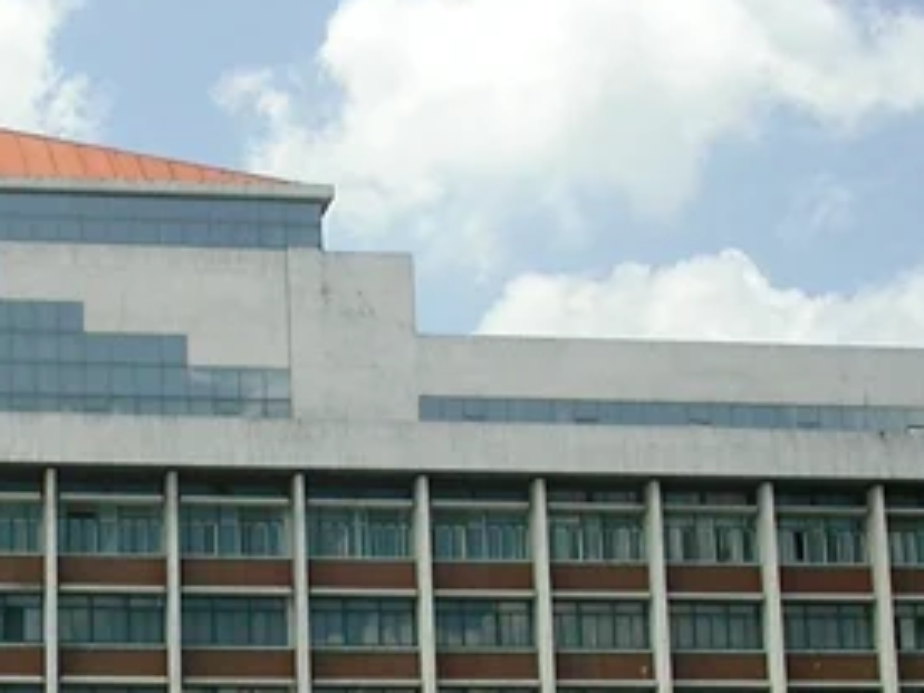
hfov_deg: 17.6
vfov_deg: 13.5
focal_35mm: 110
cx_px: 100
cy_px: 425
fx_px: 2936
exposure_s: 1/238
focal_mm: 7.85
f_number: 5.3
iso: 100
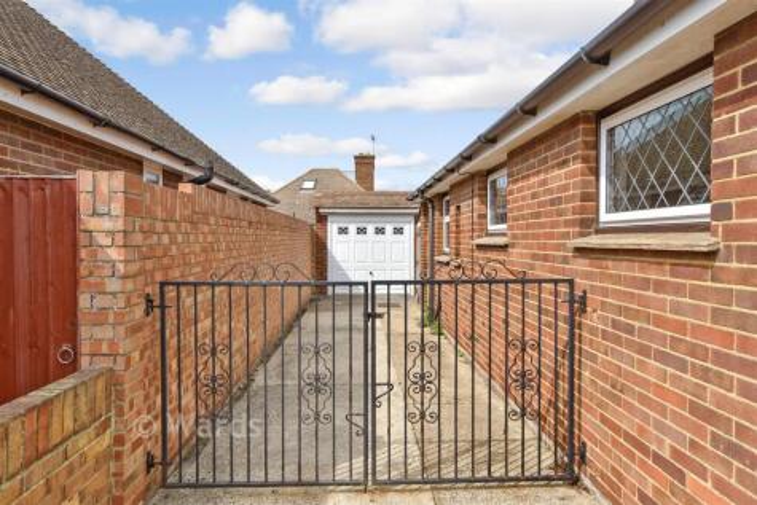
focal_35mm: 21
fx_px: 442
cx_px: 378
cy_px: 252
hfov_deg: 81.2
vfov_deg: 59.5
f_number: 8
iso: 160
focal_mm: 14
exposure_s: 1/320
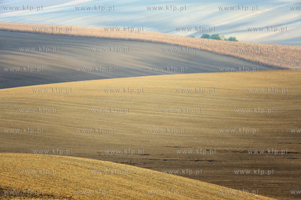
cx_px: 150
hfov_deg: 10.3
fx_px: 1671
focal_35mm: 200
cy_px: 100
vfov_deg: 6.9
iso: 800
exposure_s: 1/125
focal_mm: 200
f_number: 16
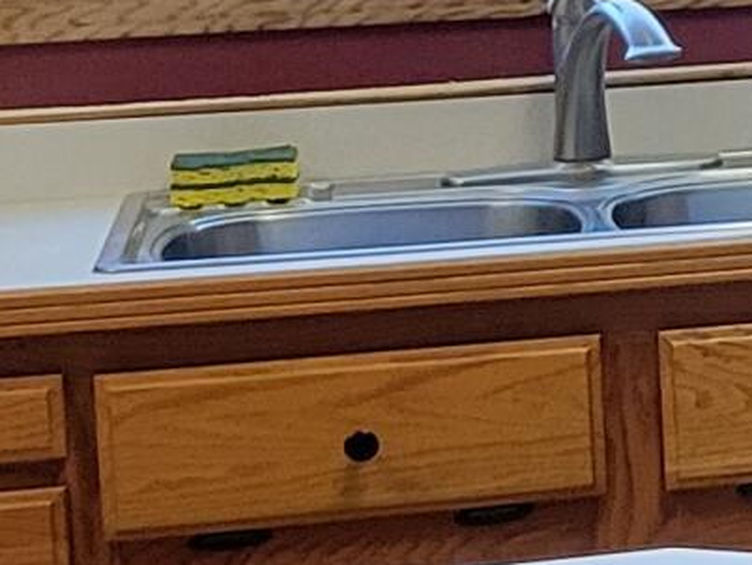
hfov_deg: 8.3
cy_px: -110
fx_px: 4217
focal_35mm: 194
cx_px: 2372
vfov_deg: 7.6
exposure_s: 1/120
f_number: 1.8
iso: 250
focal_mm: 5.4
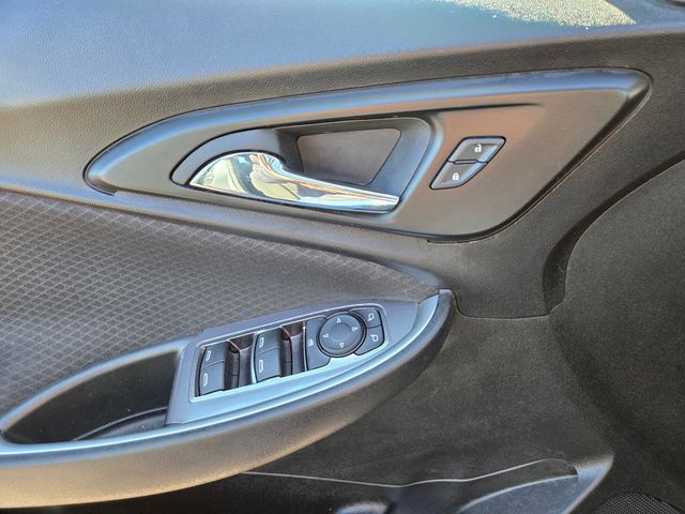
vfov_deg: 58.9
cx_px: 342
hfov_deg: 73.9
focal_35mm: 23
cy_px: 257
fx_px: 455
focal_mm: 5.4
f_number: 1.8
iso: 200
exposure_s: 1/180
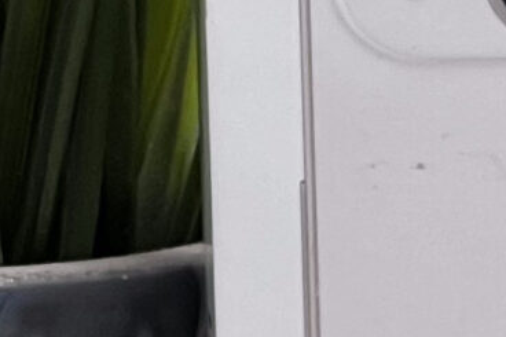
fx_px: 7825
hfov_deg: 3.6
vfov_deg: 2.4
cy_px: 857
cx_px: 1562
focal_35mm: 557
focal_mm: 9
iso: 64
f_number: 2.8
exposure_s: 1/100
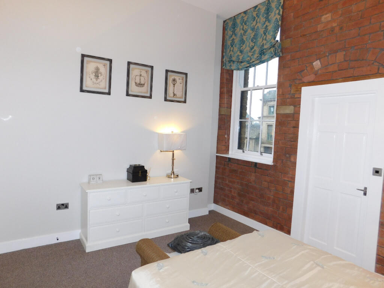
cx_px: 192
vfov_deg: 58.9
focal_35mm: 23
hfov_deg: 73.9
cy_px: 144
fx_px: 255
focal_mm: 4
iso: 200
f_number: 3
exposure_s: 1/30
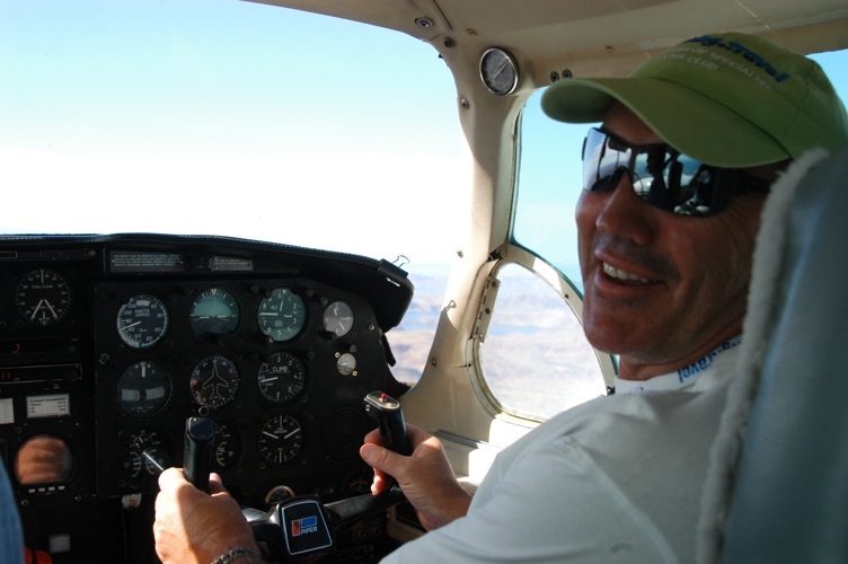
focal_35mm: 42
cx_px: 424
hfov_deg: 46.4
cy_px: 282
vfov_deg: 31.8
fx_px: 988
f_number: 7.1
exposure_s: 1/400
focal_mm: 28
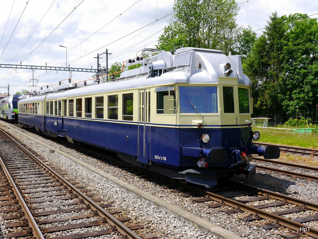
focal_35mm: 40
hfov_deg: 46.8
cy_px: 120
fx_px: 367
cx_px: 159
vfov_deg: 36.0
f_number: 8
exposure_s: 1/320
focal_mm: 20
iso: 160
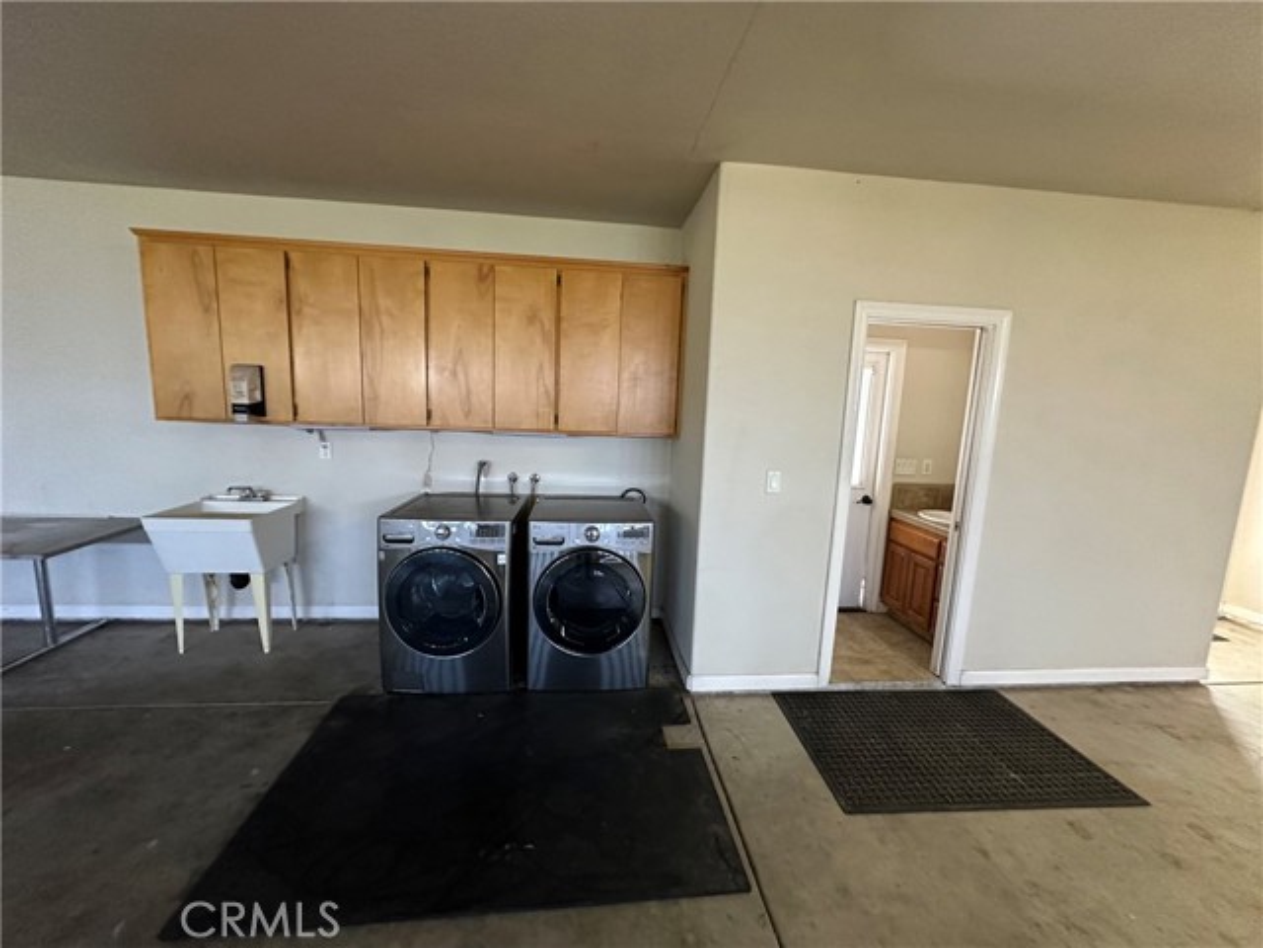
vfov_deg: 85.7
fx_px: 511
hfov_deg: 102.1
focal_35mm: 14
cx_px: 632
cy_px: 474
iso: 640
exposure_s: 1/60
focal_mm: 2.22
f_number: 2.2
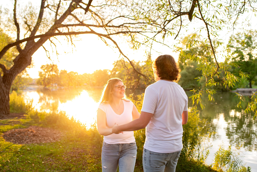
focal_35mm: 36
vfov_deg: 36.9
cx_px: 127
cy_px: 85
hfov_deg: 53.1
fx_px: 257
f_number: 2.8
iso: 500
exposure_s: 1/320
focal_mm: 35
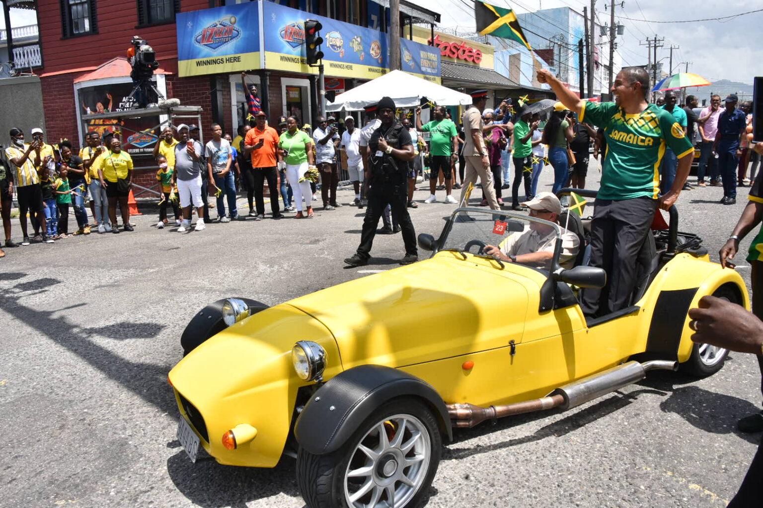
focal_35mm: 28
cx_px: 382
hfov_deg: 65.5
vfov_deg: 46.4
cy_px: 254
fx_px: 593
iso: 500
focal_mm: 28
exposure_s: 1/320
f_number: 13
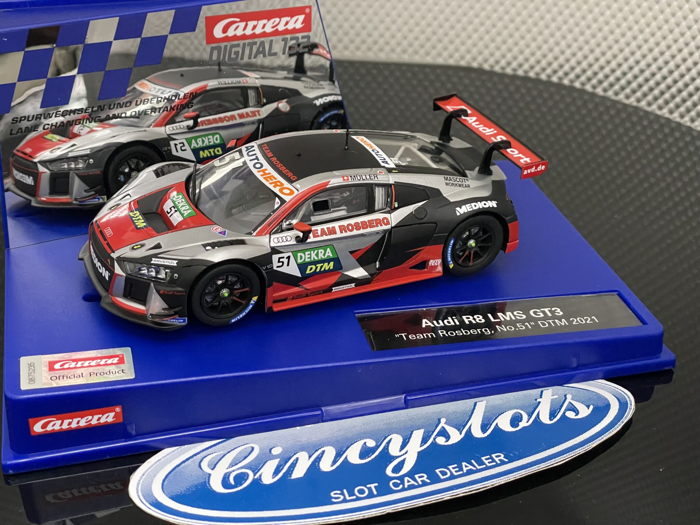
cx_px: 350
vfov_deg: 28.0
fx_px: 1052
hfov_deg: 36.8
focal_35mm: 52
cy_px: 262
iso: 800
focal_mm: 6
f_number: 2
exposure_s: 1/60
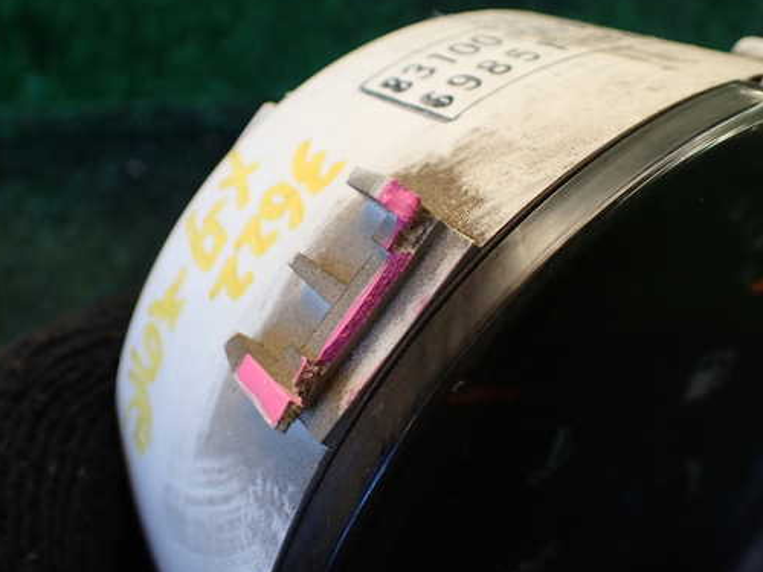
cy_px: 273
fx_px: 794
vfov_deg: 39.6
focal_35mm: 36
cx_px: 368
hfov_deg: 51.3
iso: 200
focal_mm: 5.4
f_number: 2.3
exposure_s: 1/125
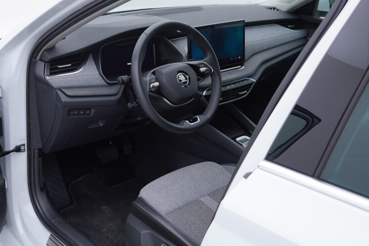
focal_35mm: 47
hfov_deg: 41.6
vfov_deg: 28.6
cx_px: 140
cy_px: 143
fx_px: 482
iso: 125
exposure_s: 1/60
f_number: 3.5
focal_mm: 24
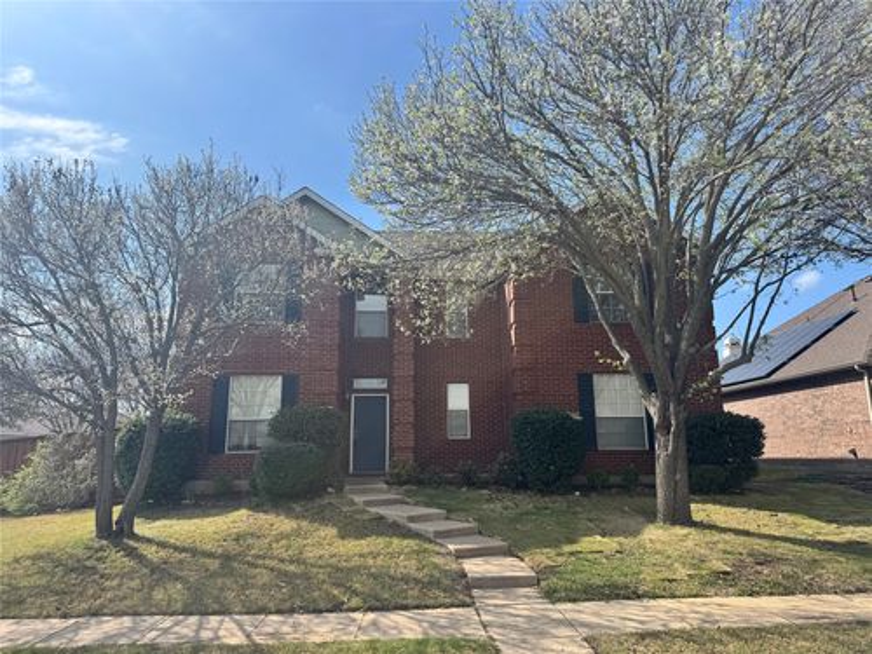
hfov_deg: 71.6
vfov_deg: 56.8
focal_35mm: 24
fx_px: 605
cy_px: 327
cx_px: 436
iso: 80
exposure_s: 1/4310
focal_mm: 6.76
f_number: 1.78
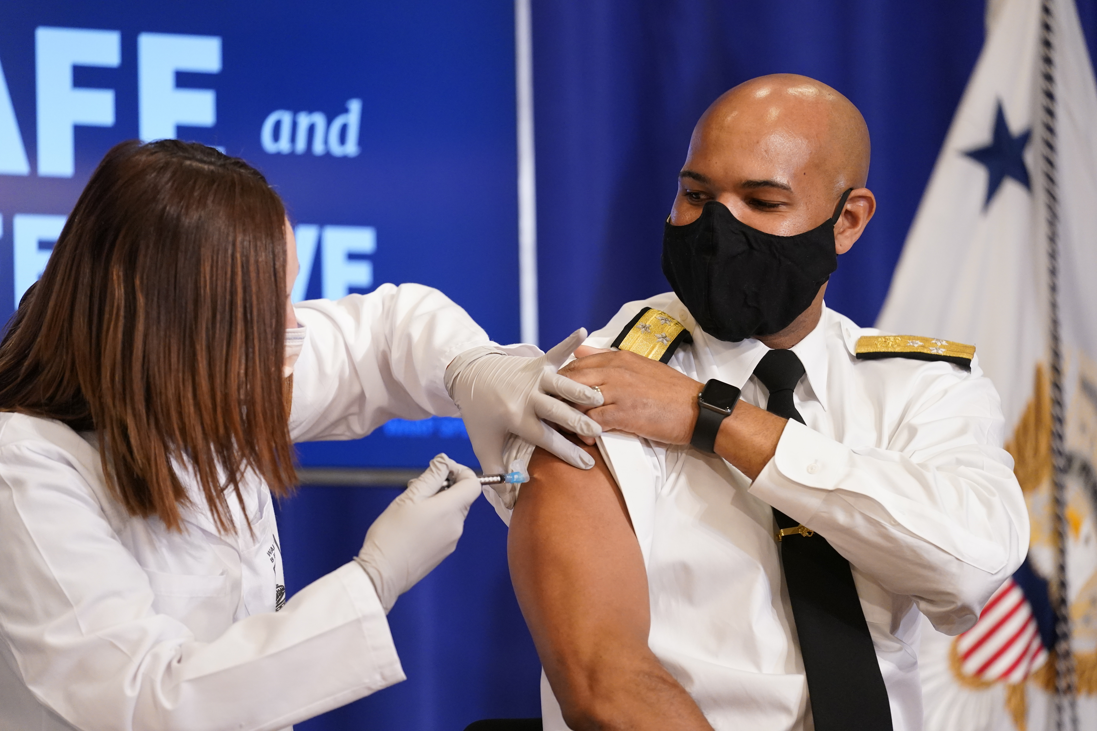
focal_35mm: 200
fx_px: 6094
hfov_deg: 10.3
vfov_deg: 6.9
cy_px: 366
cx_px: 548
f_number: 2.8
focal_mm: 200
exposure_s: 1/640
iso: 4000
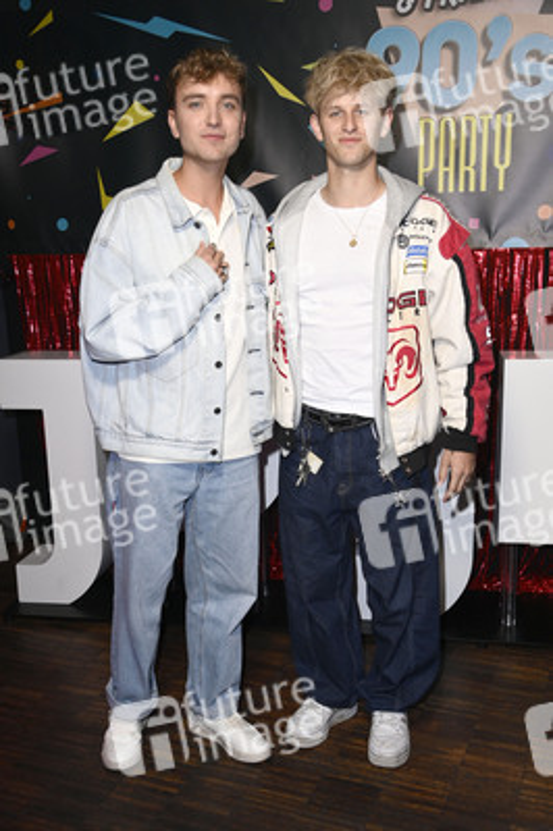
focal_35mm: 36
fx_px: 831
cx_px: 276
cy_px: 416
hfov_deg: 36.8
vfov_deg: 53.2
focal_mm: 36
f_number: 5.6
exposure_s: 1/250
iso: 1600
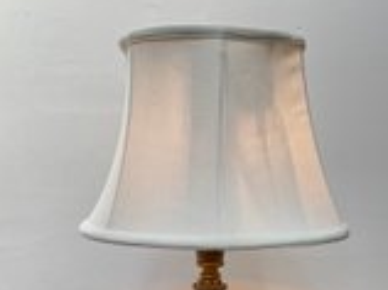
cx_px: 239
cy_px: 304
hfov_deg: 30.7
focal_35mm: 63
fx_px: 705
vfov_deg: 22.2
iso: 32
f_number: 1.8
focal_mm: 3
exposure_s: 1/120
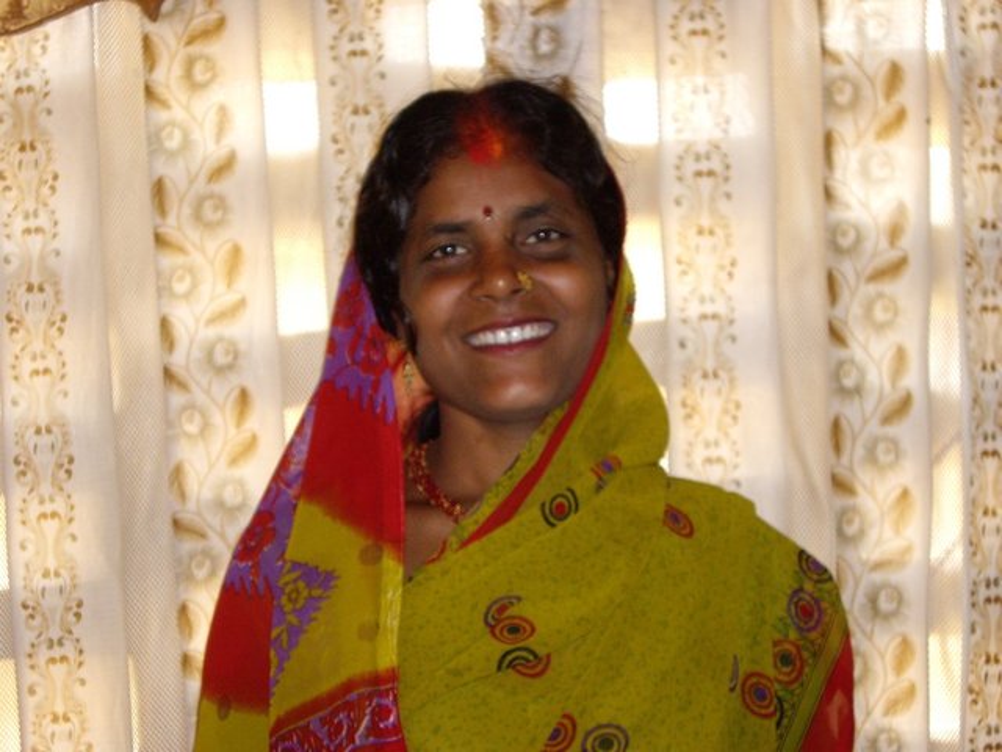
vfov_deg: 22.3
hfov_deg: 29.4
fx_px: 1910
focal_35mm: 66
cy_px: 376
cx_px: 501
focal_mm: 10.7
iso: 200
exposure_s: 1/80
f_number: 3.6
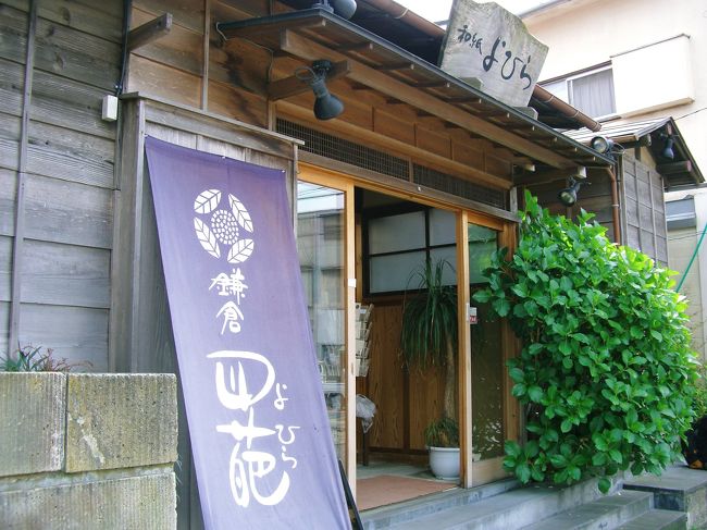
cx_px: 354
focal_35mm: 38
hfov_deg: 49.0
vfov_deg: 37.7
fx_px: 776
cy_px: 265
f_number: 2.8
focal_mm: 7.9
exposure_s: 1/200
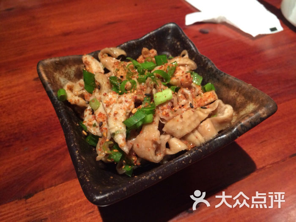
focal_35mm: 29
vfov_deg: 48.2
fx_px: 248
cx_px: 148
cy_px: 111
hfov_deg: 61.7
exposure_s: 1/24
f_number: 2.2
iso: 320
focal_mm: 4.15
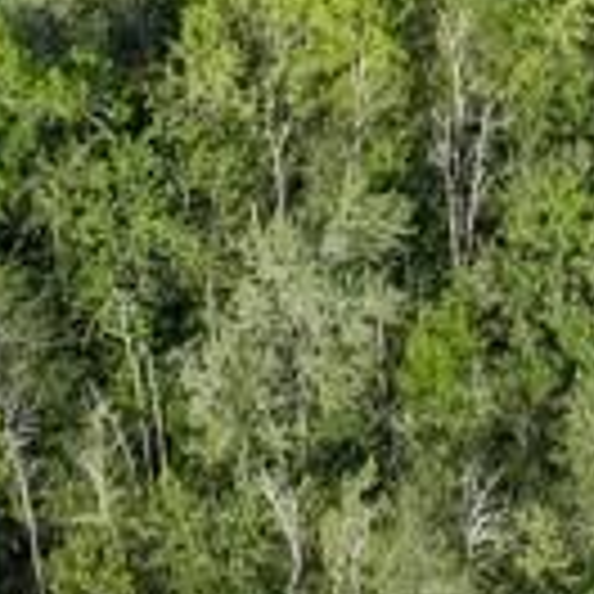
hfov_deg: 10.2
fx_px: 3203
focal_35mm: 165
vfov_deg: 8.9
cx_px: 940
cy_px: -1105
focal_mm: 12.29
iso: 120
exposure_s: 1/1000
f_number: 2.8
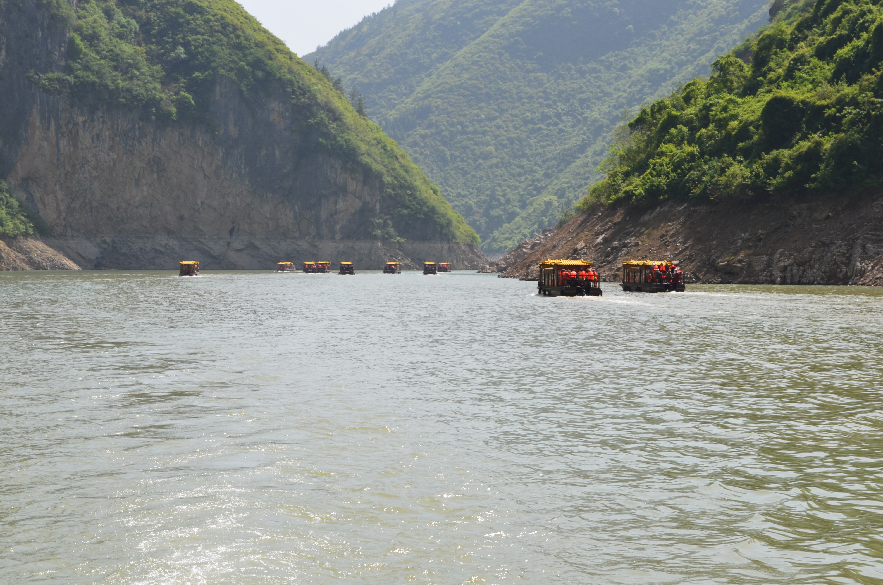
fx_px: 2019
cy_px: 292
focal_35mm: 82
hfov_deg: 24.7
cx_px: 442
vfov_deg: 16.5
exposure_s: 1/125
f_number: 11
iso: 110
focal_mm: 55
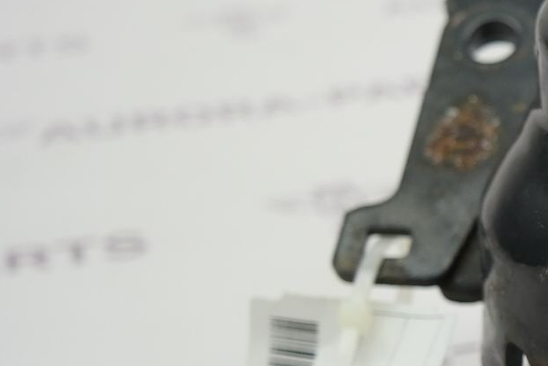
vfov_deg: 12.9
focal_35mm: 106
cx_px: 742
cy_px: 195
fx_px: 1614
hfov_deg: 17.8
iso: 200
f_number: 4
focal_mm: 25
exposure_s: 1/60
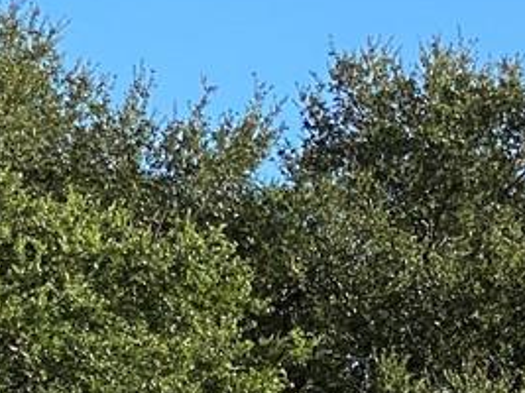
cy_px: 1024
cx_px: 985
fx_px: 4730
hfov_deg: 6.2
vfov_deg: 4.6
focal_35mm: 312
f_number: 2
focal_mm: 6
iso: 20
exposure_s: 1/1295
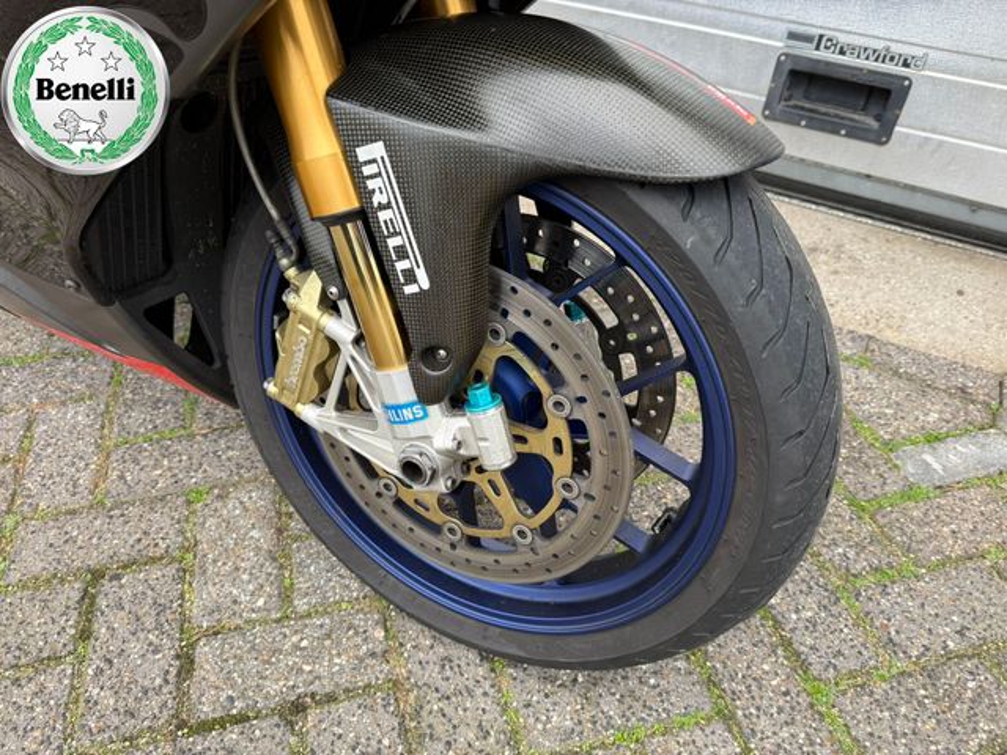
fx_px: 698
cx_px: 504
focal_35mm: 24
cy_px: 378
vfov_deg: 56.8
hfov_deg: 71.6
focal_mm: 6.76
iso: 125
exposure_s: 1/121
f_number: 1.78
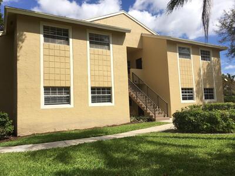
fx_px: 197
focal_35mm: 29
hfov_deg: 61.7
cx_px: 118
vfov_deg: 48.2
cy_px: 88
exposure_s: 1/1282
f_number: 2.2
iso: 25
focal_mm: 4.15
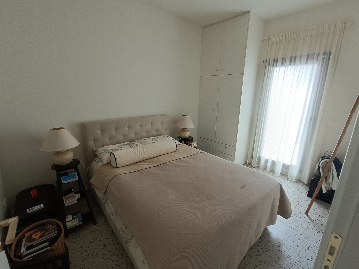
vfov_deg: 78.1
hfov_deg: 94.5
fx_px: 166
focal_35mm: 16
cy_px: 134
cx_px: 180
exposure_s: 1/50
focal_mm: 1.66
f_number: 2.2
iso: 186
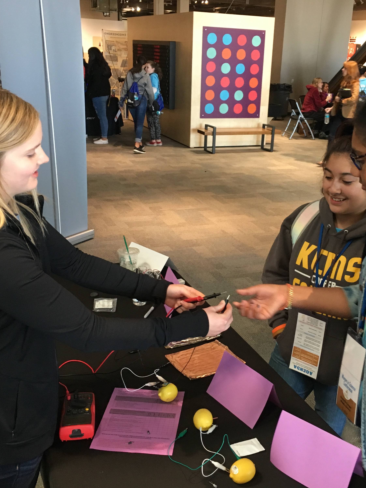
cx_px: 222
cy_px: 245
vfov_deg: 47.9
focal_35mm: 39
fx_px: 550
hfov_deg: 36.7
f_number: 2.2
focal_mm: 4.15
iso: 160
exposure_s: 1/30
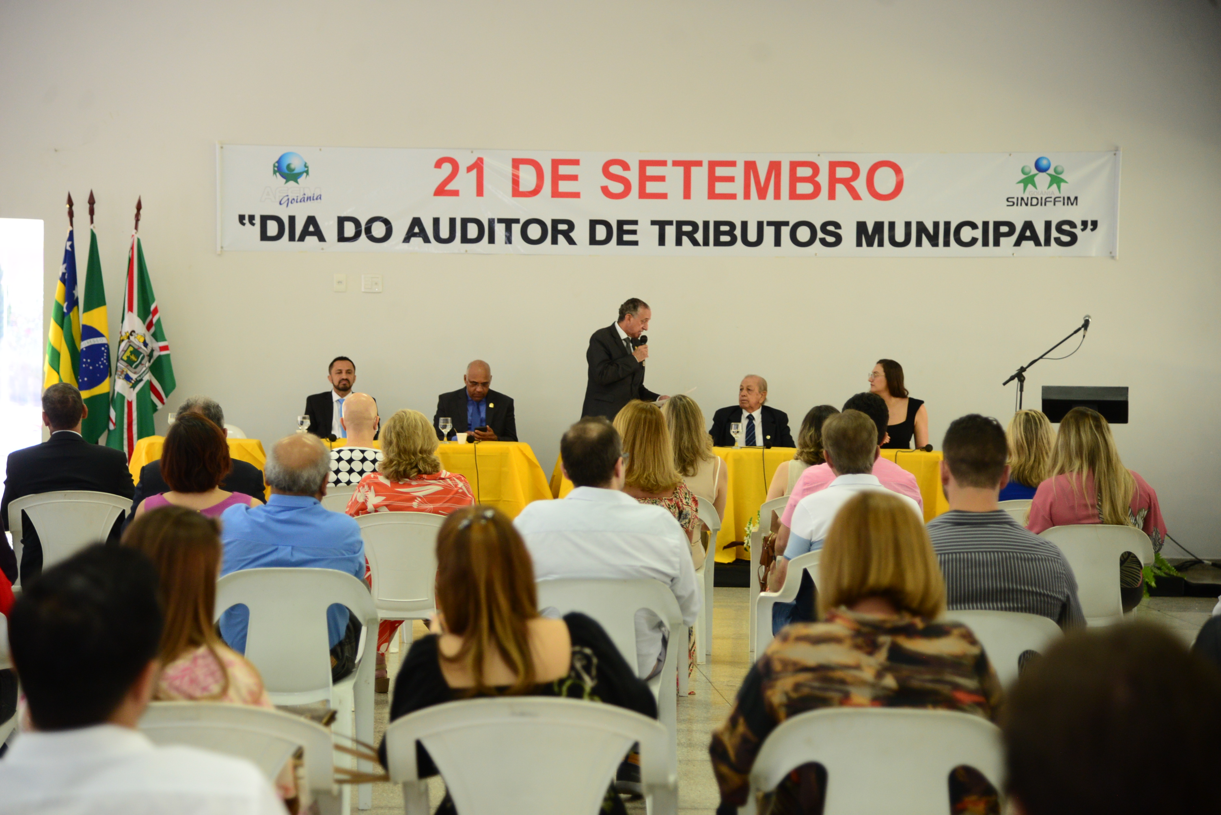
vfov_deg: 16.1
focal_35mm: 85
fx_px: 2884
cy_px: 408
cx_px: 610
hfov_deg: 23.9
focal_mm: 85
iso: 1600
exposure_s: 1/125
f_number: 4
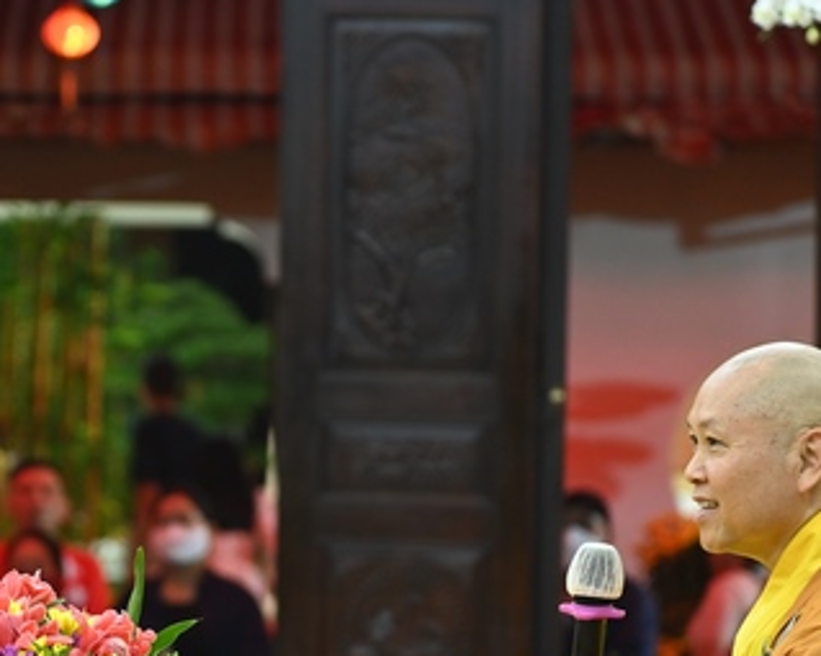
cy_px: 502
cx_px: 178
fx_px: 5563
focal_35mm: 229
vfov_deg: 6.7
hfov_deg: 8.4
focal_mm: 120
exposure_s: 1/40
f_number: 4
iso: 2000
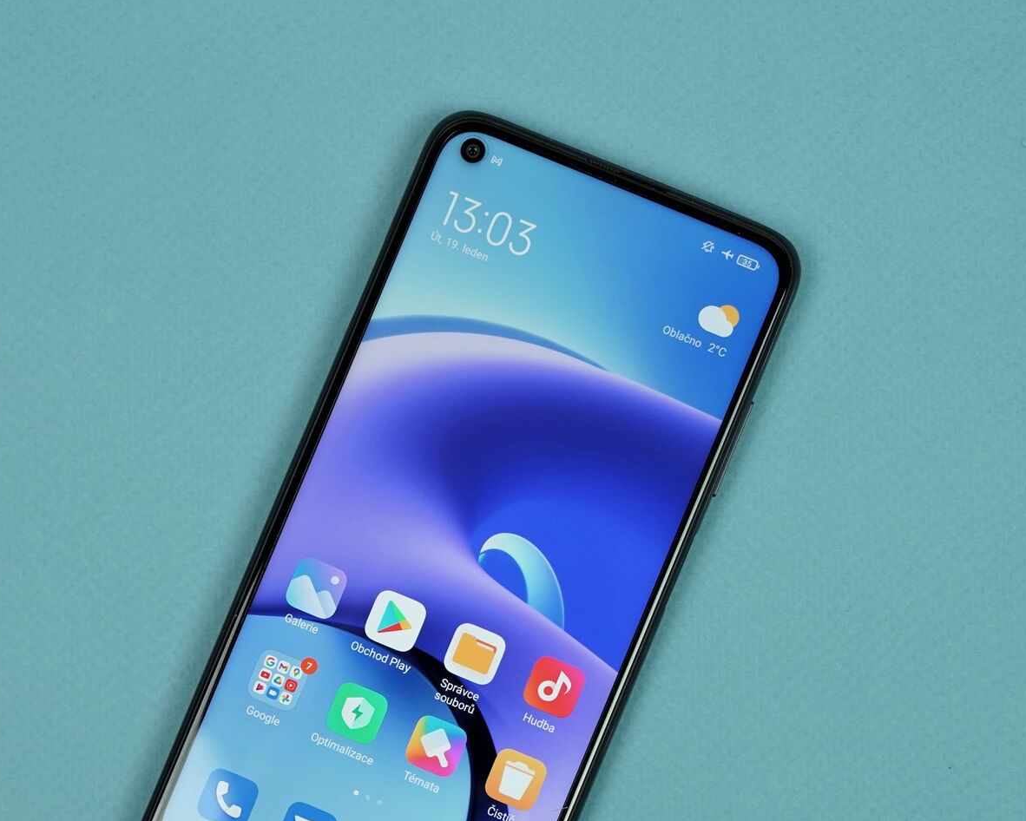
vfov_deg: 23.7
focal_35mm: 64
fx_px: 1944
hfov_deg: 29.5
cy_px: 545
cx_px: 404
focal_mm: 42
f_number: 5.6
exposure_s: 1/160
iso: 640
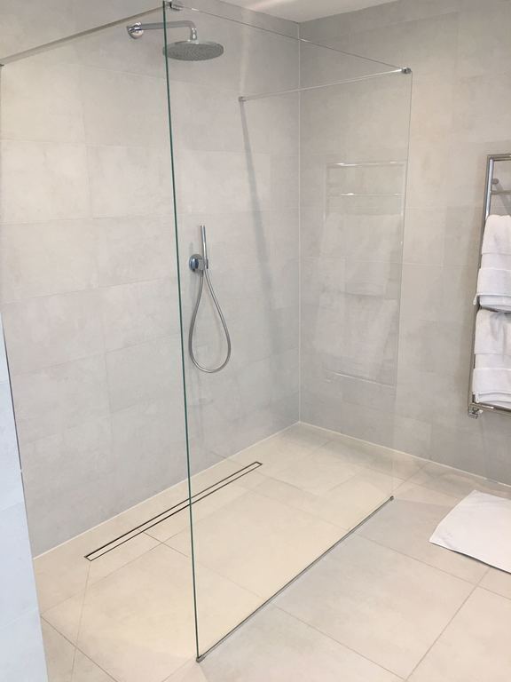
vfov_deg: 61.7
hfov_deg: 48.2
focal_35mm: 29
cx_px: 256
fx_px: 571
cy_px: 341
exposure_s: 1/33
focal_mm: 4.15
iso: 40
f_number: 2.2
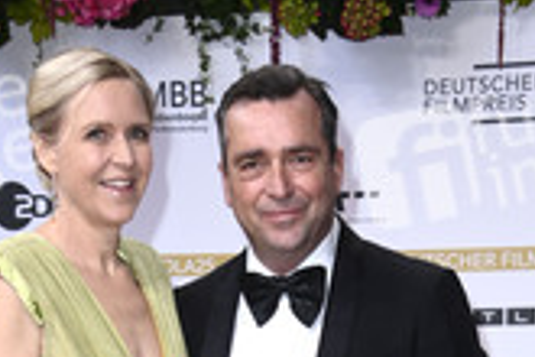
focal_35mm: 136
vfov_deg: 9.6
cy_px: 639
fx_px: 2021
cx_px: 227
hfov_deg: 15.1
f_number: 5.6
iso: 500
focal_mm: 56
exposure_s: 1/250
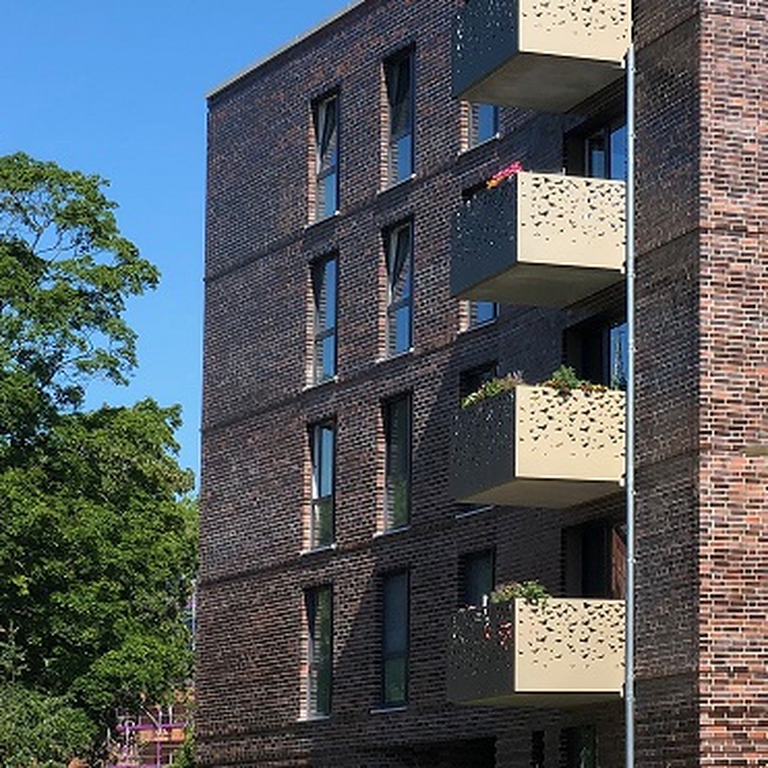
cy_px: 402
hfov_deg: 13.4
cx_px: 1031
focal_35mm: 125
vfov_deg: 14.0
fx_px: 3138
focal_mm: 6
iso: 16
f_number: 2.4
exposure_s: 1/631
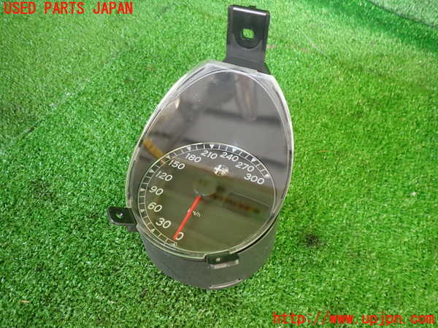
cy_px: 164
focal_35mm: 25
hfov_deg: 69.4
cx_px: 219
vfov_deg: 54.9
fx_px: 316
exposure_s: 1/60
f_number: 2
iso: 100
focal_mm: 4.5
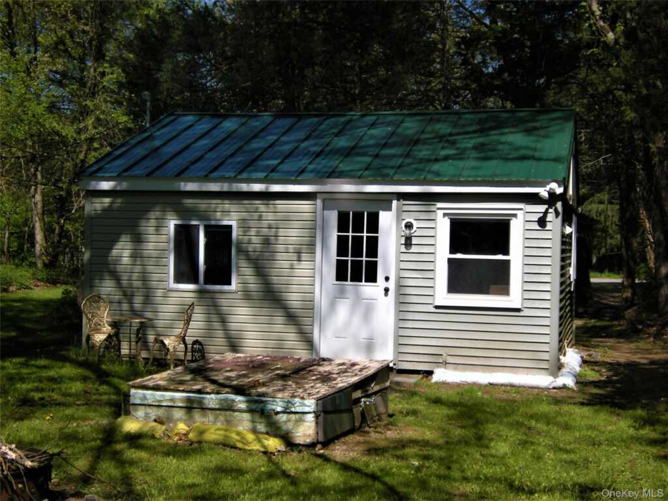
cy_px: 250
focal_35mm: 52
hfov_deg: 36.8
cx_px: 334
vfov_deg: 28.0
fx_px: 1003
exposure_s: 1/222
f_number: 7.6
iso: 64
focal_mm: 8.8
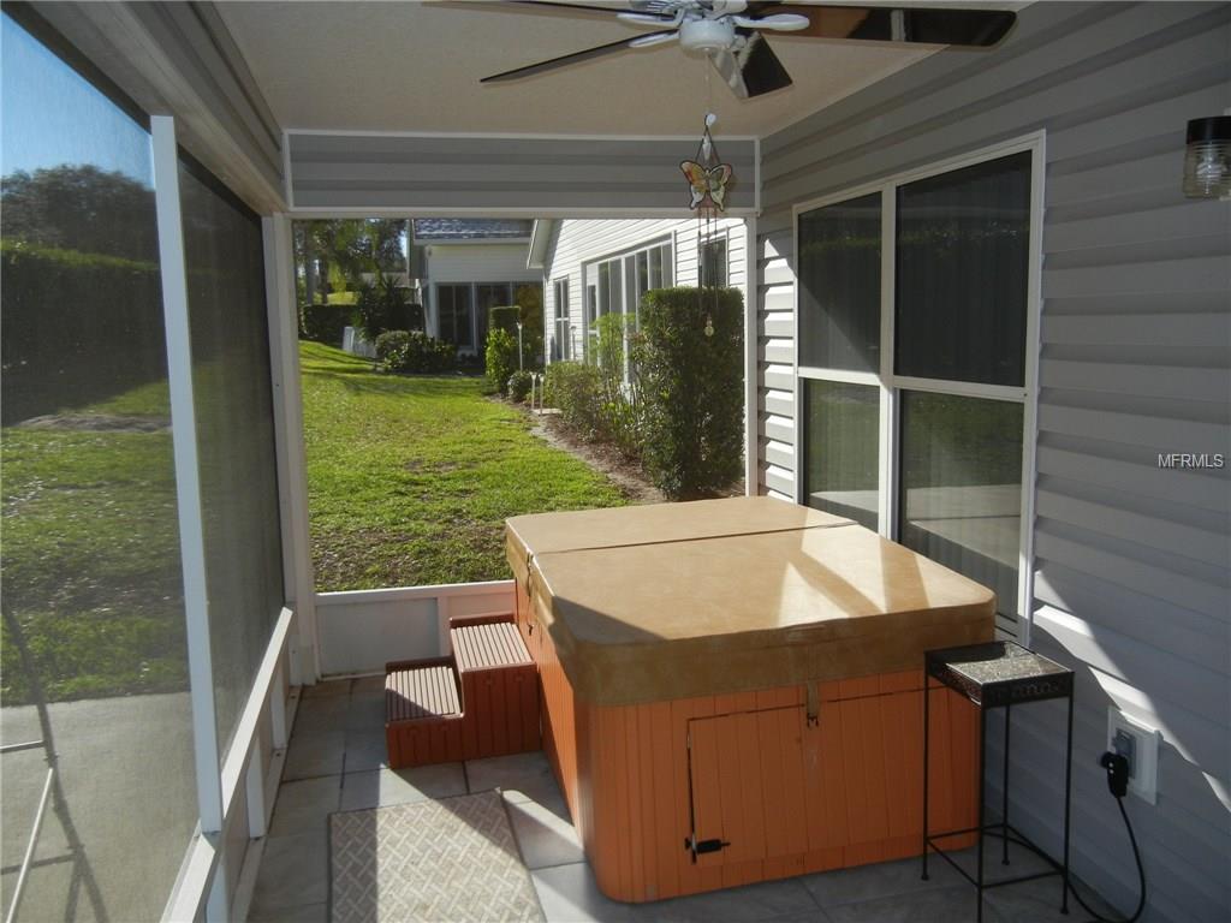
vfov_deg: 46.8
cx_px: 616
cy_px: 462
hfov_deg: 60.0
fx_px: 1067
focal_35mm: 30
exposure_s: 1/936
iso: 160
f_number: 3.5
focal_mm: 5.4
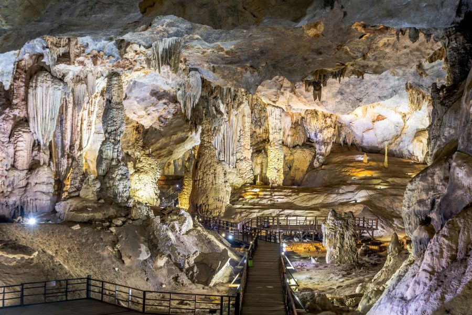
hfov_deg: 37.9
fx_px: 688
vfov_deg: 25.8
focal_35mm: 52
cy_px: 158
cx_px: 236
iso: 100
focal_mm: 35
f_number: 6.3
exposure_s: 4
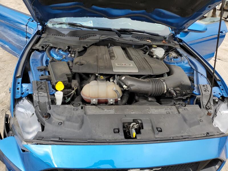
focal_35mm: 26
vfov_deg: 53.1
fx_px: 171
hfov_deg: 67.3
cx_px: 114
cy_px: 86
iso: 50
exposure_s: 1/476
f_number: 1.5
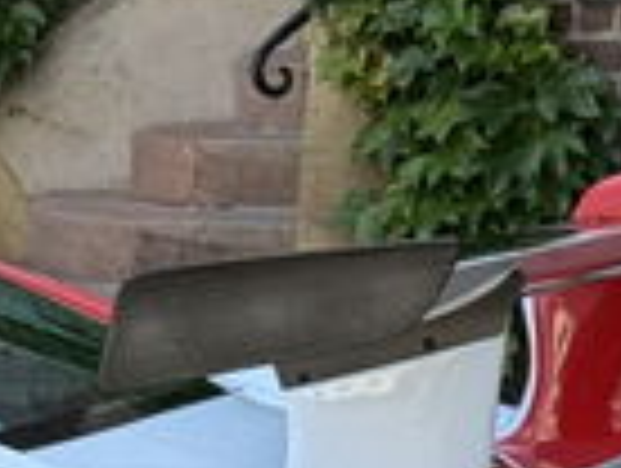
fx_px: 4798
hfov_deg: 7.1
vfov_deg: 5.6
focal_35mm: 267
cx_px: -765
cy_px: 513
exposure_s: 1/1203
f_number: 1.78
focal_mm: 6.76
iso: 100
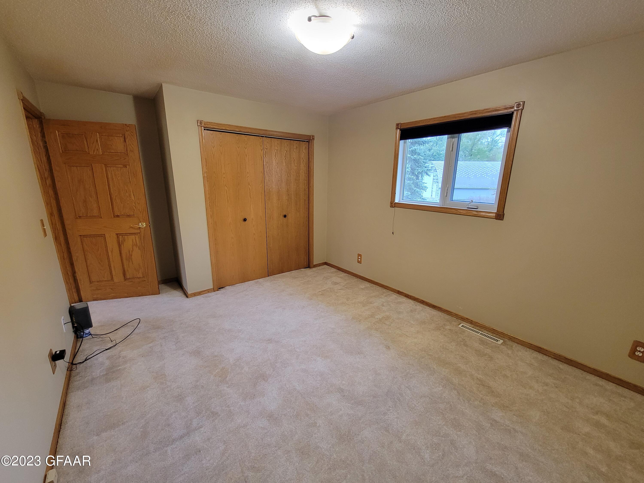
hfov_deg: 106.2
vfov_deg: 89.9
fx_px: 242
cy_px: 242
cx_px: 322
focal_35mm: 13
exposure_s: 1/60
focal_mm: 2.2
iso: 320
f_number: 2.2
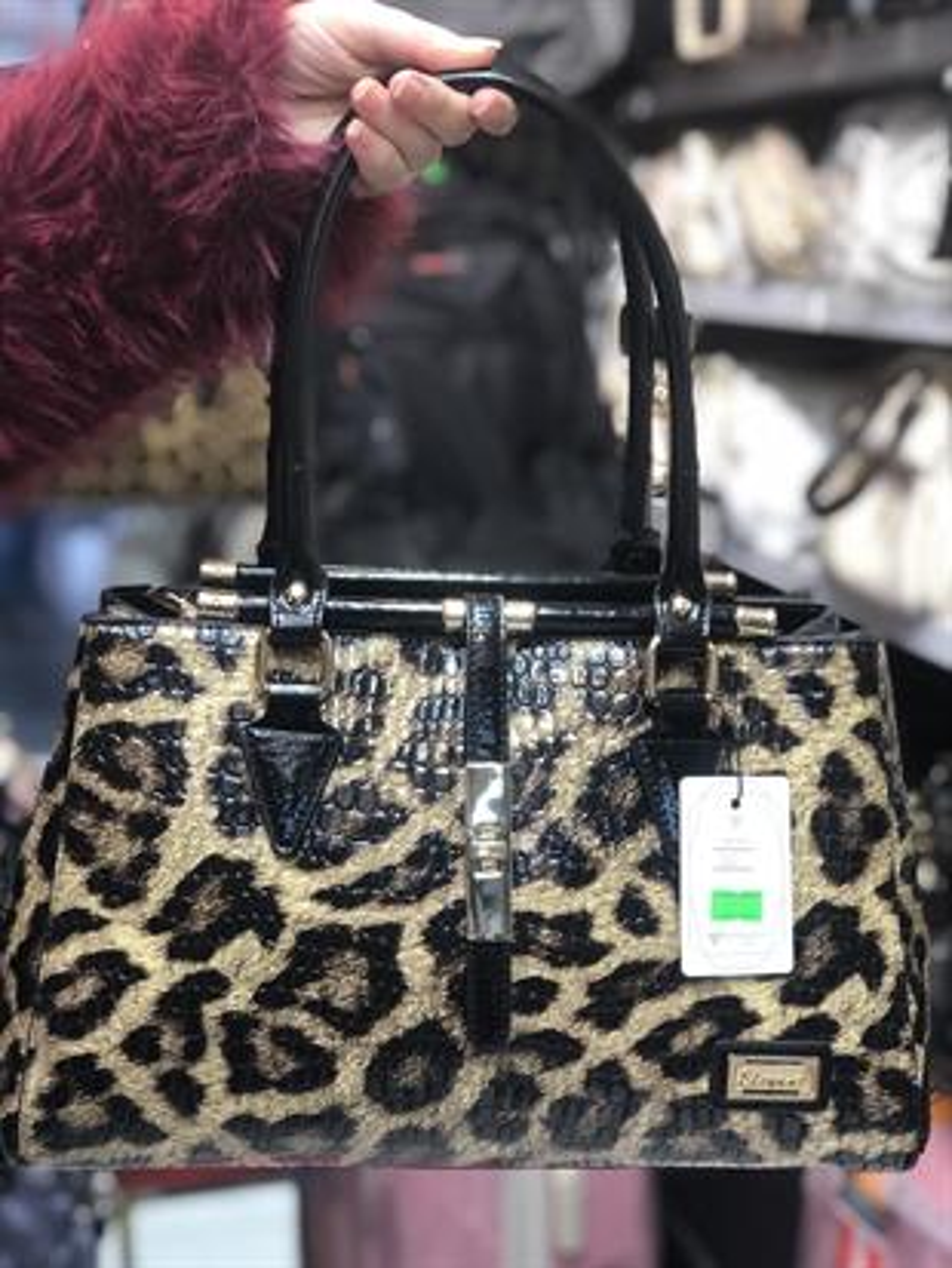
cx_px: 476
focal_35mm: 57
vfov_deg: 33.8
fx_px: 2089
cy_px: 634
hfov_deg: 25.7
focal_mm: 6.6
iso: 64
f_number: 2.8
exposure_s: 1/33
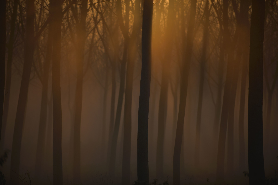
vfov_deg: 6.9
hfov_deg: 10.3
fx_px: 1545
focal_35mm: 200
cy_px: 92
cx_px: 139
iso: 50
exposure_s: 1/3200
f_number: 2.8
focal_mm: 200
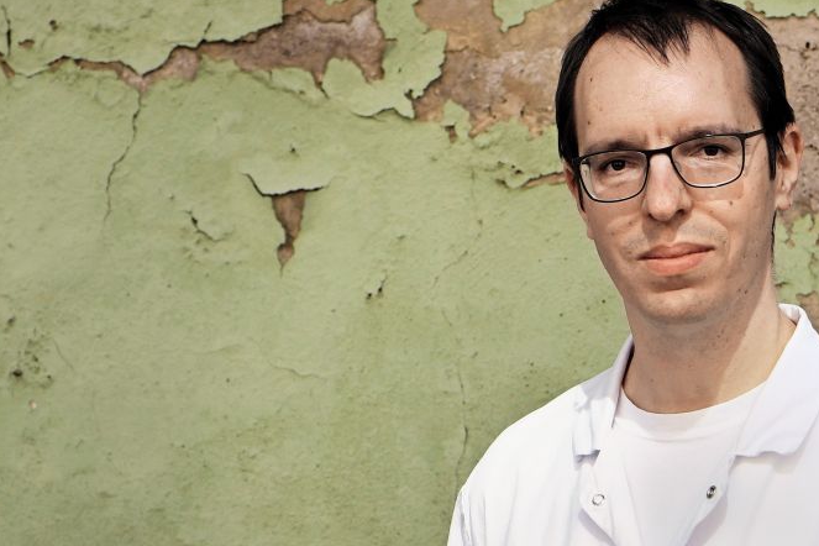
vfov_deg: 8.1
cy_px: 494
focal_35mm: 169
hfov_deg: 12.1
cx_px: 687
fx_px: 3844
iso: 200
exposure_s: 1/800
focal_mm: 70
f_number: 5.6
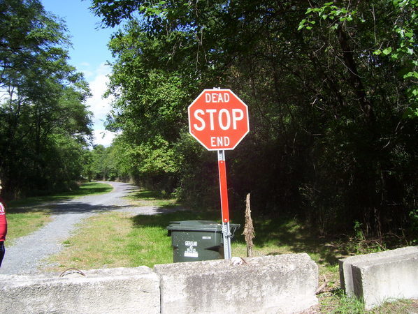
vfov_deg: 39.7
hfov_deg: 51.3
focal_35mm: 36
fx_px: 435
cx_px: 209
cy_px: 157
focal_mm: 6
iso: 80
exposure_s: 1/250
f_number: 4.8
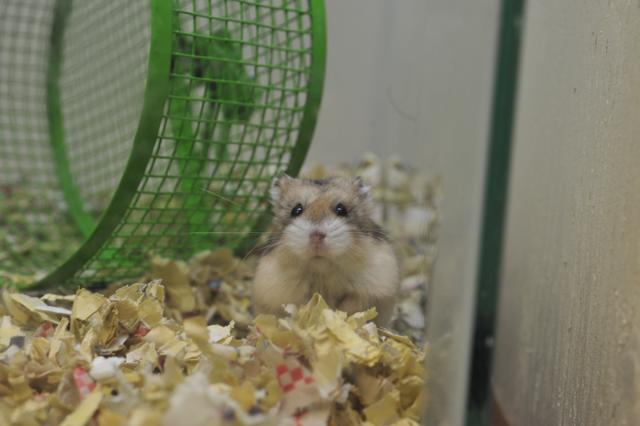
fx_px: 1066
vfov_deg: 22.6
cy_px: 213
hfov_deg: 33.4
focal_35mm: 60
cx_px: 320
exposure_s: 1/60
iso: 1600
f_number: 8
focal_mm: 60
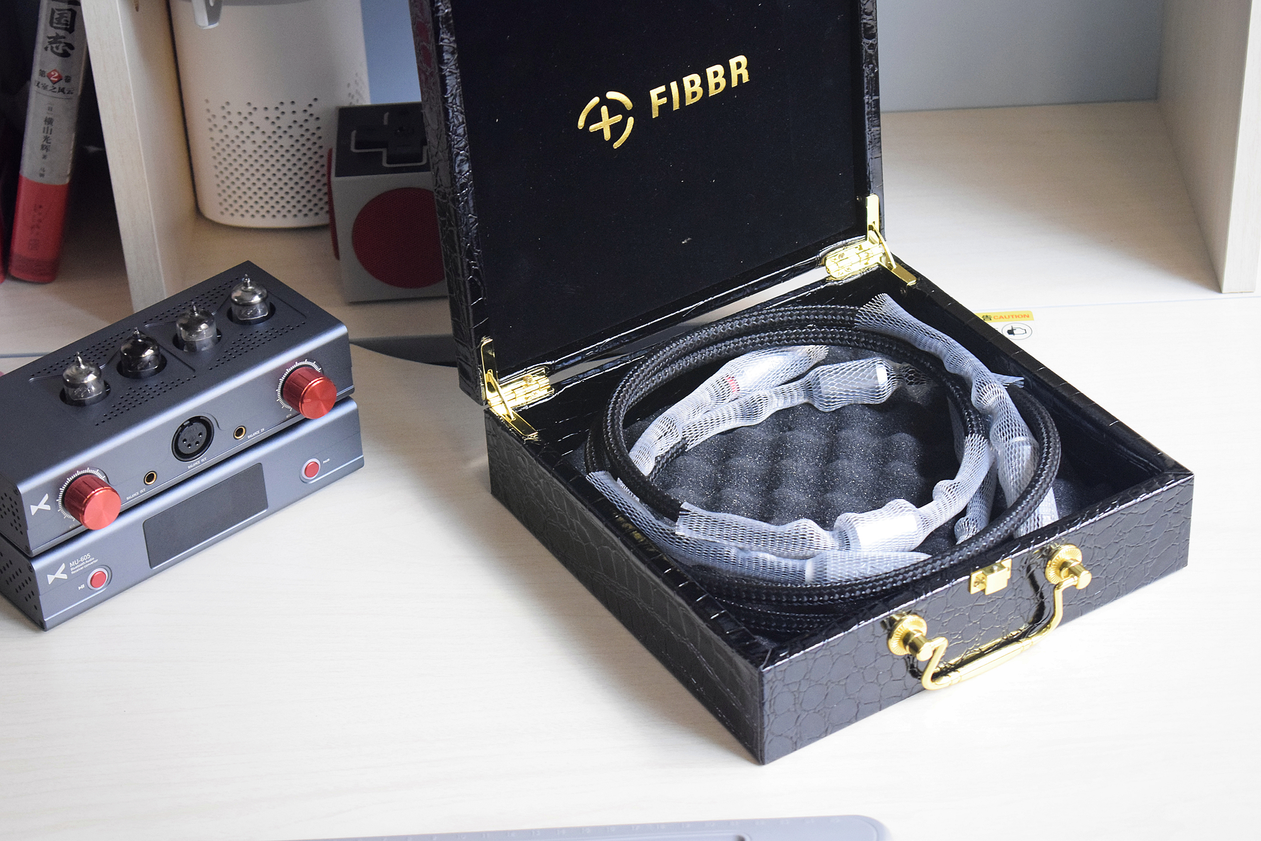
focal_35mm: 82
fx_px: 2889
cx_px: 630
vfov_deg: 16.6
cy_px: 420
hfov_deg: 24.6
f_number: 6.3
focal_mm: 55
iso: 3200
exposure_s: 1/160
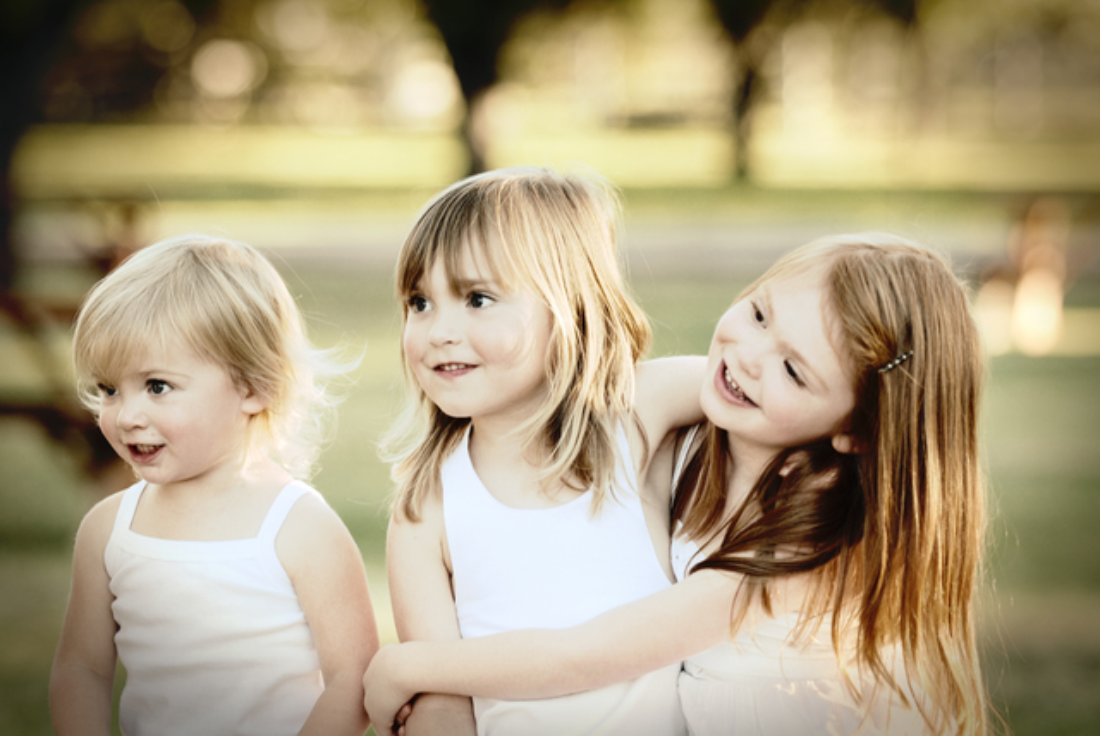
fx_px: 5734
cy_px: 368
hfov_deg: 11.0
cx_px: 550
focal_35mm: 188
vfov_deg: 7.3
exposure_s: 1/125
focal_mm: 125
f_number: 2.8
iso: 125
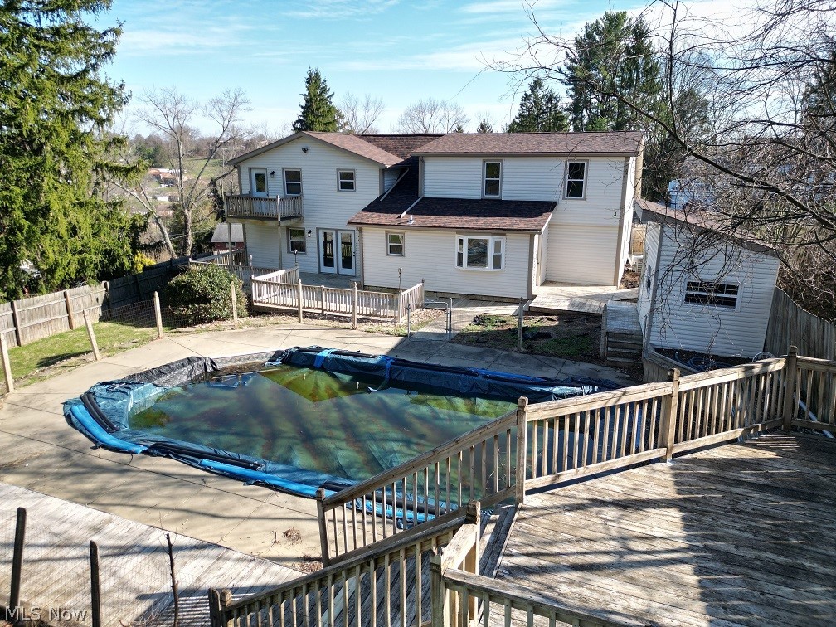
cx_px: 418
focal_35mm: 24
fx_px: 580
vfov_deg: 56.8
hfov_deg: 71.6
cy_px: 314
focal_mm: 6.72
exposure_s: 1/1500
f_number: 1.7
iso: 120
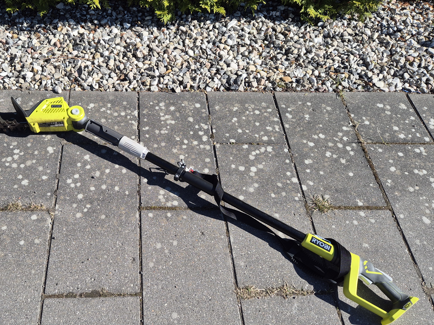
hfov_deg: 54.5
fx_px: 414
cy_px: 165
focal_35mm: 33
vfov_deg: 42.9
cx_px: 155
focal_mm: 5.4
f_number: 1.8
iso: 25
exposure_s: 1/1448
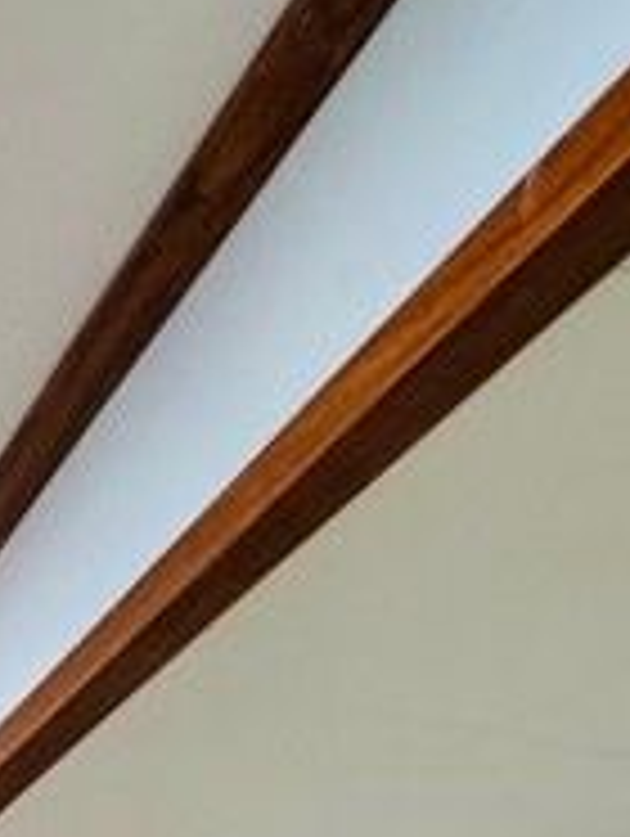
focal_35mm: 77
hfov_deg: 16.1
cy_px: 1413
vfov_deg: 20.0
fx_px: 1864
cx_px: -518
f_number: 2.2
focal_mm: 2.22
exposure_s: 1/100
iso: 125
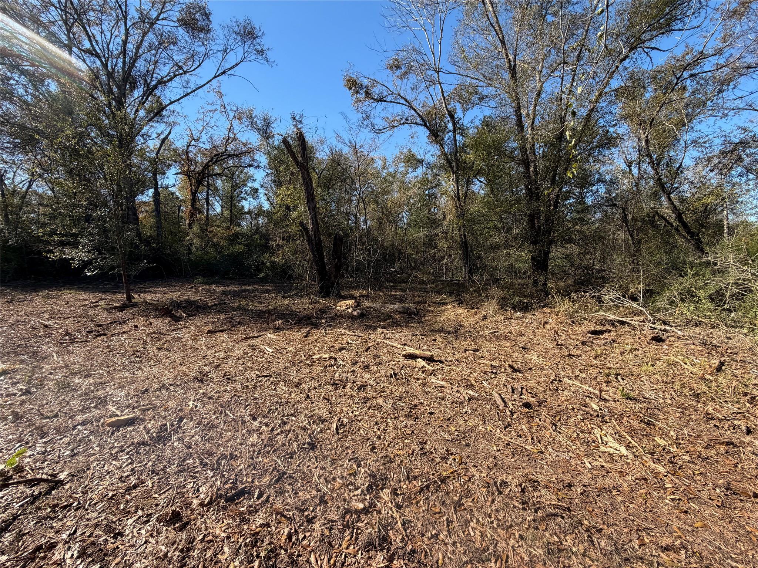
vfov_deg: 85.7
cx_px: 379
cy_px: 284
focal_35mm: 14
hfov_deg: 102.1
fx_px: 307
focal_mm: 2.22
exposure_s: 1/607
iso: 40
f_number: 2.2
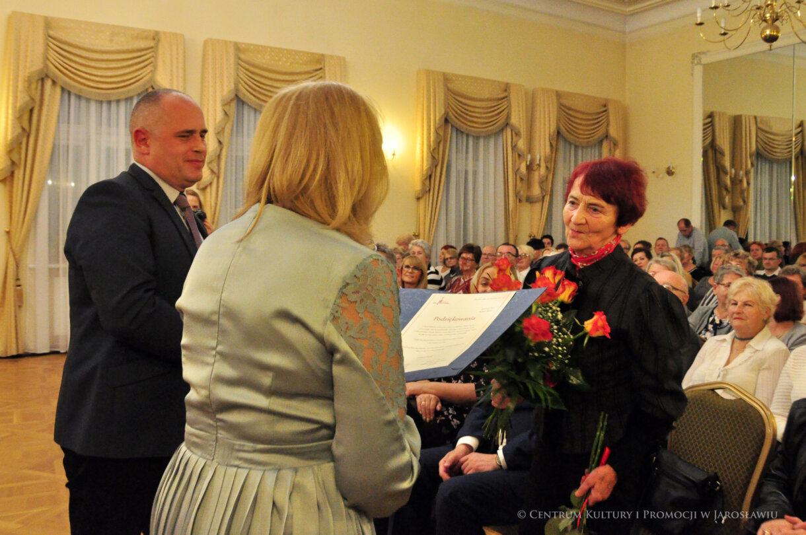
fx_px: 671
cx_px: 403
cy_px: 268
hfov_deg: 62.0
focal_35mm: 30
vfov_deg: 43.5
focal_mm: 20
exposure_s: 1/50
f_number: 6.3
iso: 2500
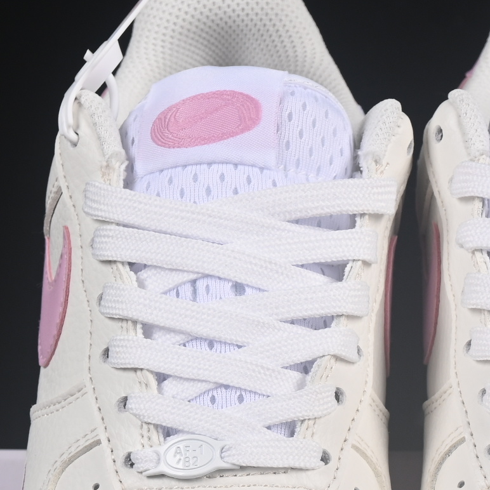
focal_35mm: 230
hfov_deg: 7.6
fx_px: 3683
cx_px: 386
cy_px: 500
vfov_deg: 7.6
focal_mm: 50
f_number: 8
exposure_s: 1/80
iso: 160
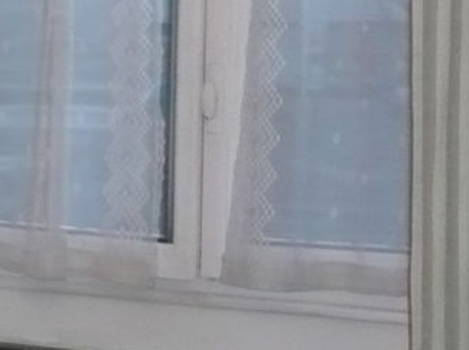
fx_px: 1868
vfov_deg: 10.7
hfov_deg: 12.4
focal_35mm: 138
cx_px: -512
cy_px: 206
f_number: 3.3
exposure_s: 1/30
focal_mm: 4.6
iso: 320
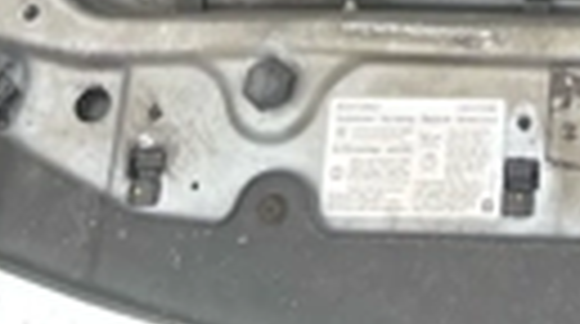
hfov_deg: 22.8
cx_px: 643
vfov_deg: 10.9
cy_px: -531
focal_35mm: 88
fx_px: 1351
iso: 40
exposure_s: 1/121
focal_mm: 5.7
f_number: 1.5
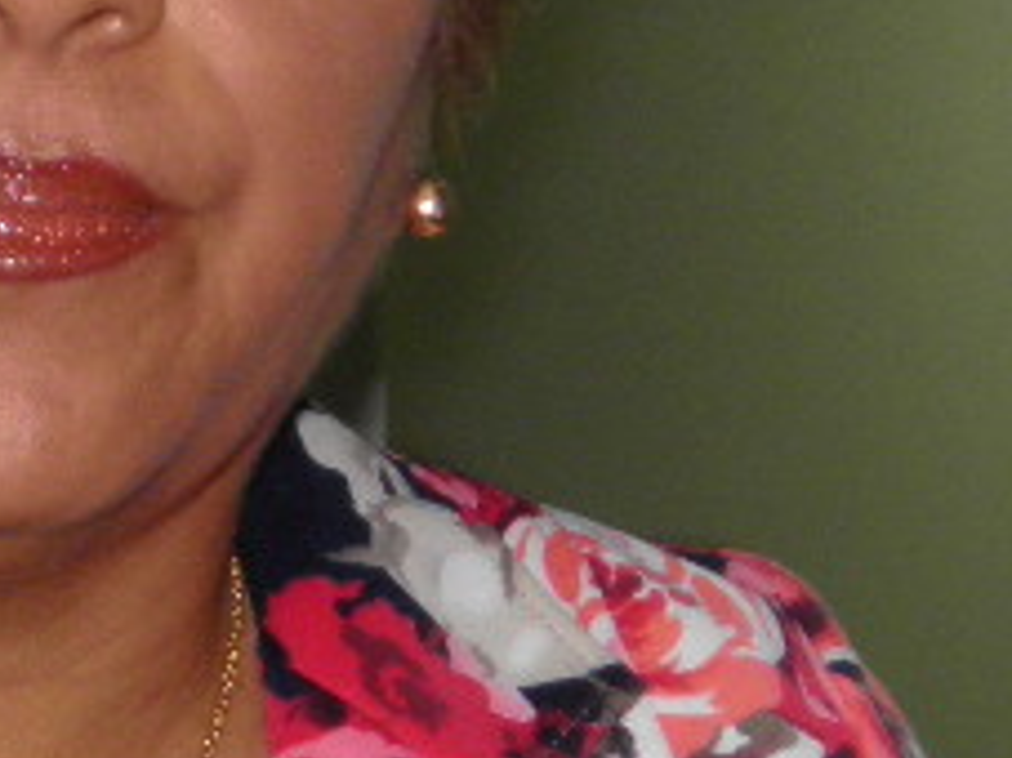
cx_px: 160
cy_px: 348
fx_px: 4617
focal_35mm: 158
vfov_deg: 9.4
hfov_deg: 12.4
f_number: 2.8
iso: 100
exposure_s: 1/30
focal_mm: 4.9
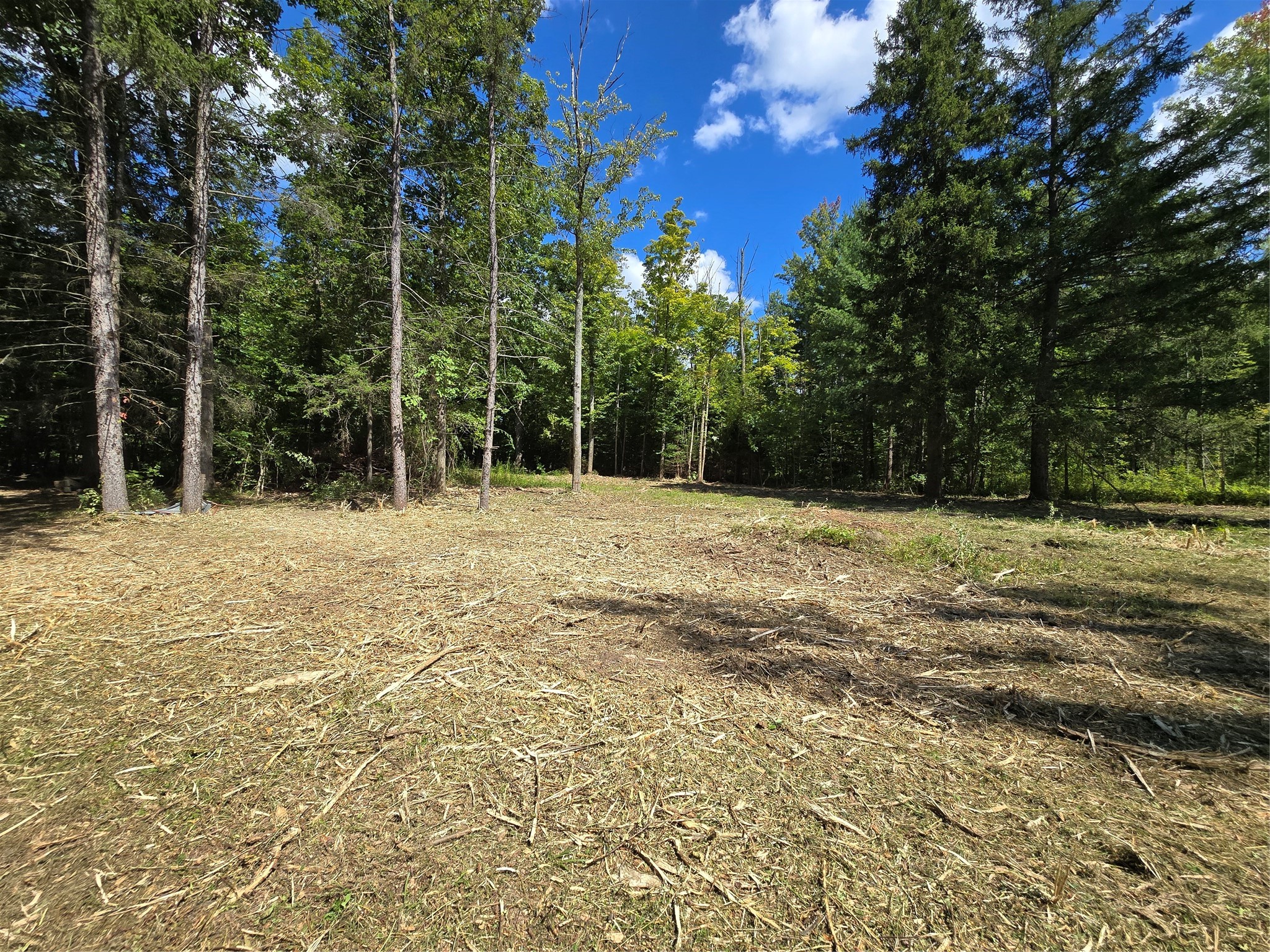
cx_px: 635
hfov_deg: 106.2
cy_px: 476
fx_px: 477
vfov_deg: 89.9
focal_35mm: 13
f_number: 2.2
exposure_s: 1/1859
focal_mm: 2.2
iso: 50
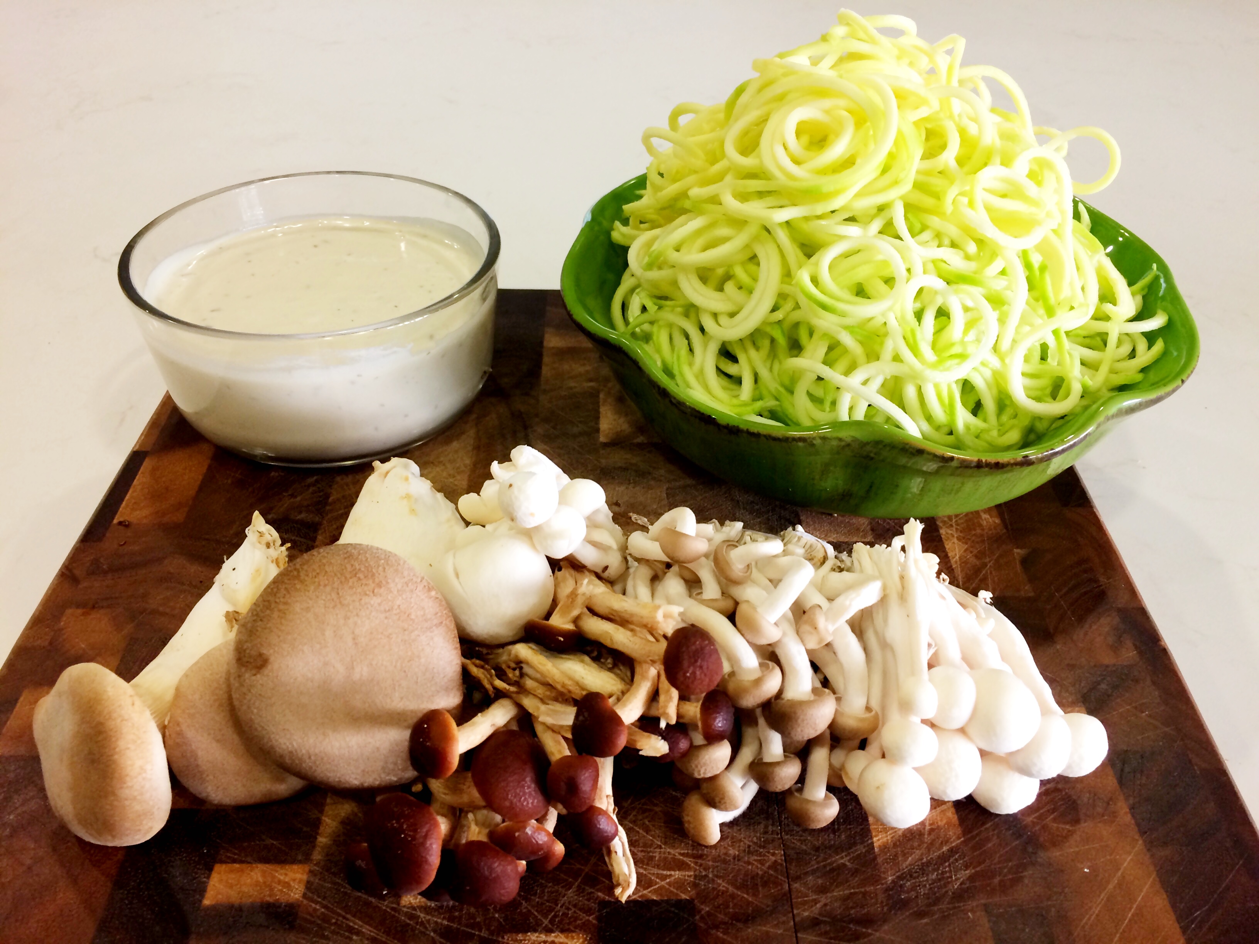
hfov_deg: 61.7
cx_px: 630
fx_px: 1055
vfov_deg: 48.2
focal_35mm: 29
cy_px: 472
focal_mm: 4.15
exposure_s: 1/30
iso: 100
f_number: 2.2
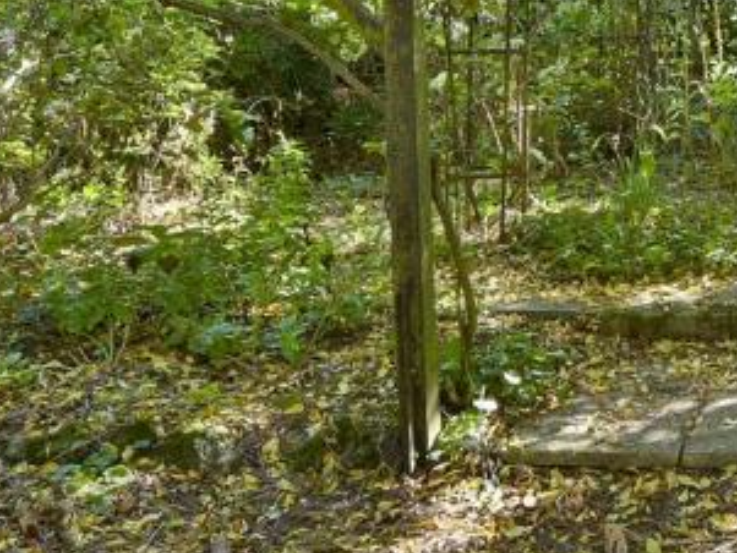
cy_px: 33
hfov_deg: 33.4
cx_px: 830
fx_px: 1044
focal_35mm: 49
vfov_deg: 28.3
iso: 160
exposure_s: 1/6
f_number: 8
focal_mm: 10
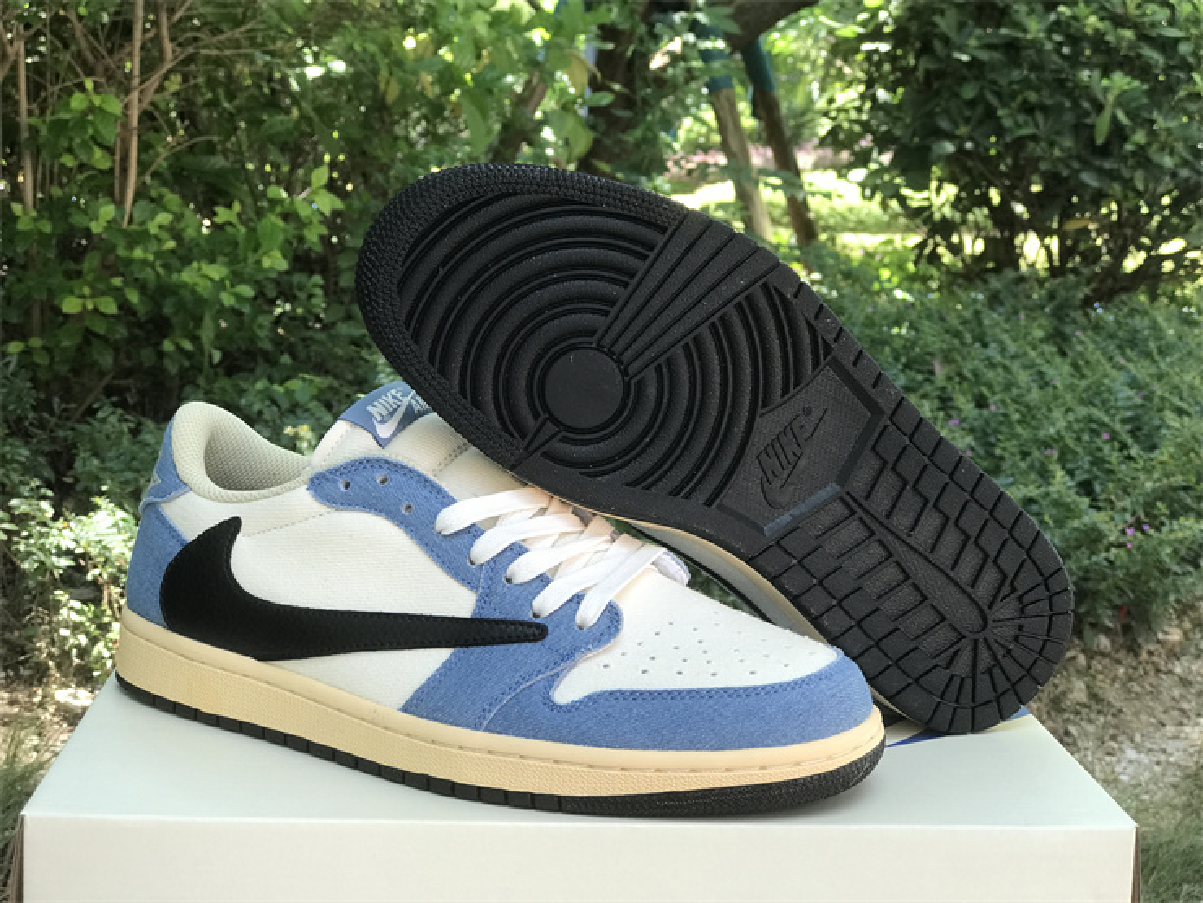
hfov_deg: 33.8
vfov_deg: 25.7
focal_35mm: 57
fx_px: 1981
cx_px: 602
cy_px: 452
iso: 20
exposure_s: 1/50
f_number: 2.8
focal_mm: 6.6
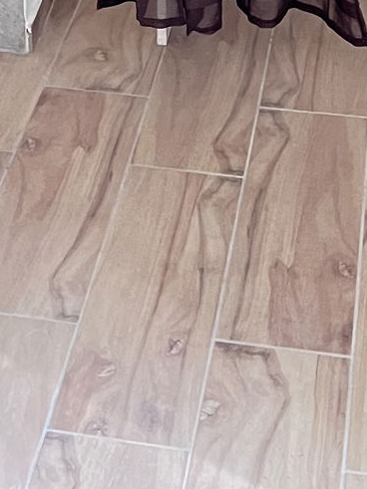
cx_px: 85
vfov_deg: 14.4
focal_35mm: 113
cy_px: -495
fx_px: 1598
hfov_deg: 13.1
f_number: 1.6
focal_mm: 5.1
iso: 400
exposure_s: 1/60
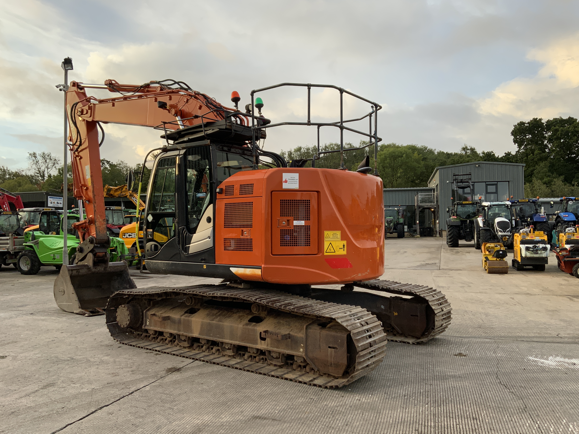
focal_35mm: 29
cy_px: 217
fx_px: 485
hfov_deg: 61.7
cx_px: 290
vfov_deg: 48.2
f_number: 1.8
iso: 16
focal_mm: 3
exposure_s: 1/247
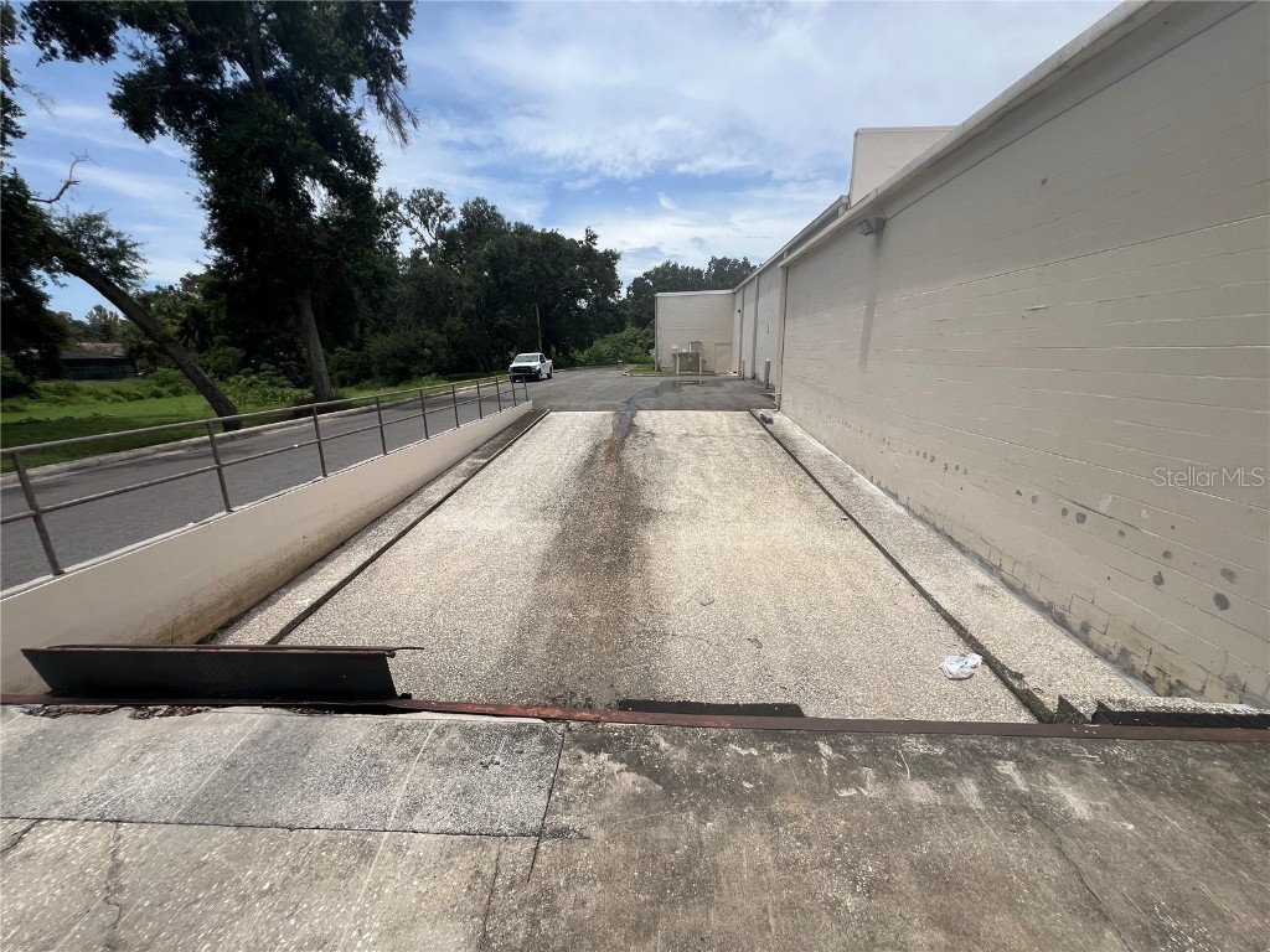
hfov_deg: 106.2
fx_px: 477
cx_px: 635
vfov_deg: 89.9
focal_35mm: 13
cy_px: 476
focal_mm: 1.57
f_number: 1.8
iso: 32
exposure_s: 1/2801
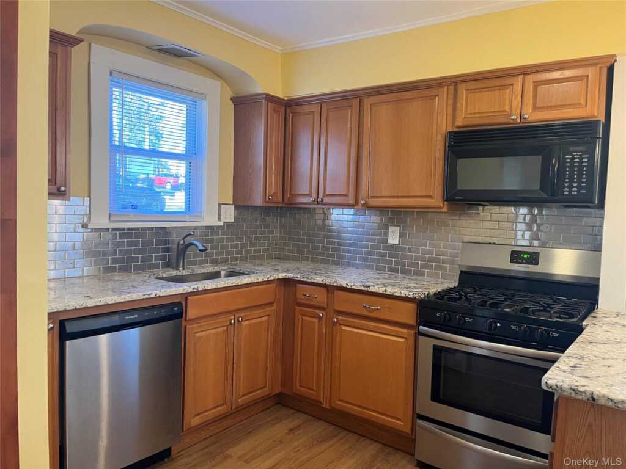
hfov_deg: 67.3
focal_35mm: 26
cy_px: 234
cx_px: 313
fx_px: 470
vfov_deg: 53.1
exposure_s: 1/60
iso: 125
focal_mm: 5.1
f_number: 1.6
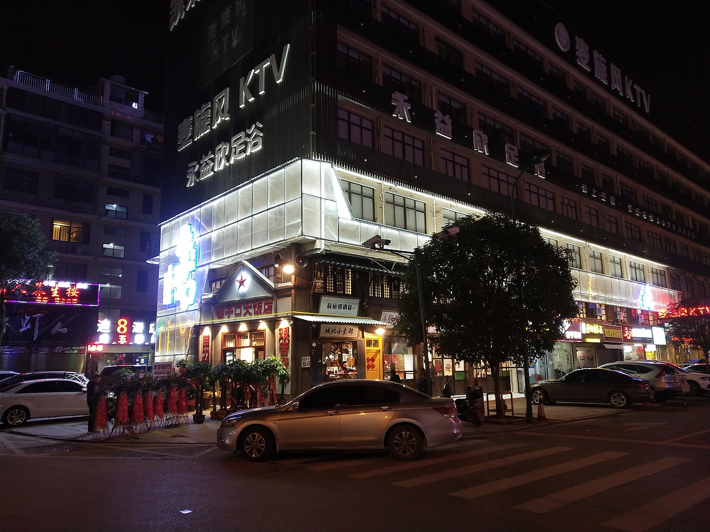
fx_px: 615
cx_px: 355
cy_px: 266
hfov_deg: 60.0
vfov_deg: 46.8
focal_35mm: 30
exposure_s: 1/50
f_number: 1.8
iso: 284
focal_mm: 3.95
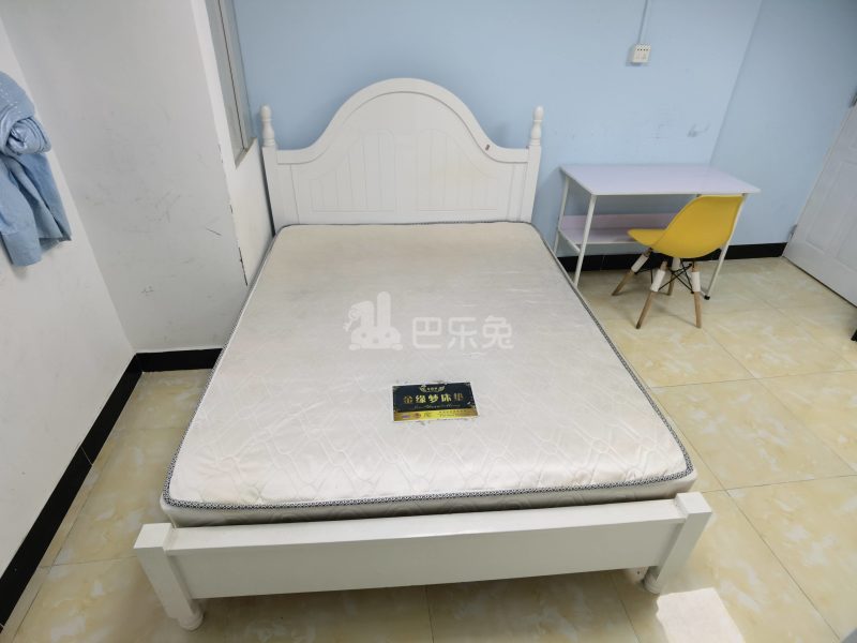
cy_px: 322
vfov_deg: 71.6
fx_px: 446
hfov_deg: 87.8
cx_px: 428
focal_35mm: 18
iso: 125
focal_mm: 4.4
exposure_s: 1/50
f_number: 1.8
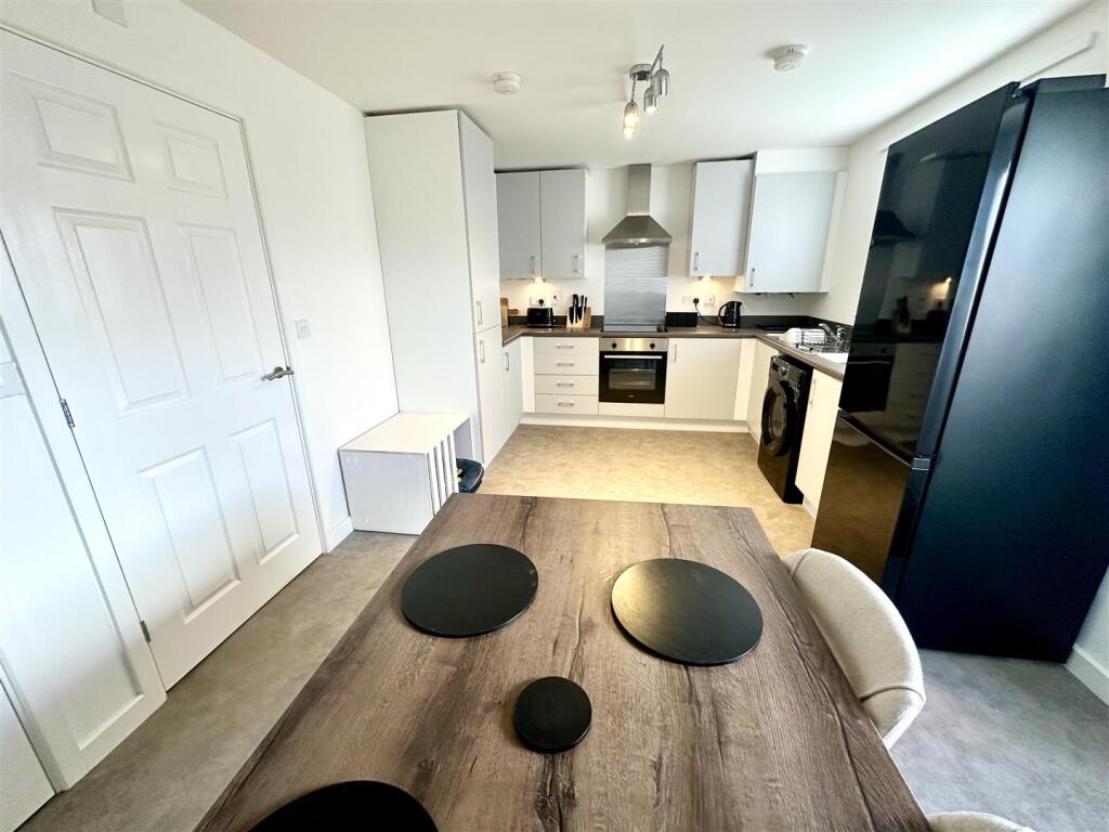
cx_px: 554
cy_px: 416
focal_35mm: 14
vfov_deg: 85.7
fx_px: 449
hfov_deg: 102.1
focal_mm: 2.22
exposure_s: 1/50
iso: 160
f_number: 2.2
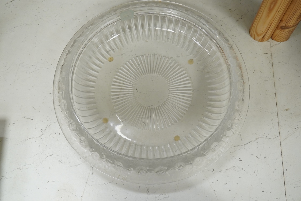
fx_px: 376
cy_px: 100
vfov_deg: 29.9
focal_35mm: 45
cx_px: 150
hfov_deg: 43.6
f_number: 9
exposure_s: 1/160
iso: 2500
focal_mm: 30
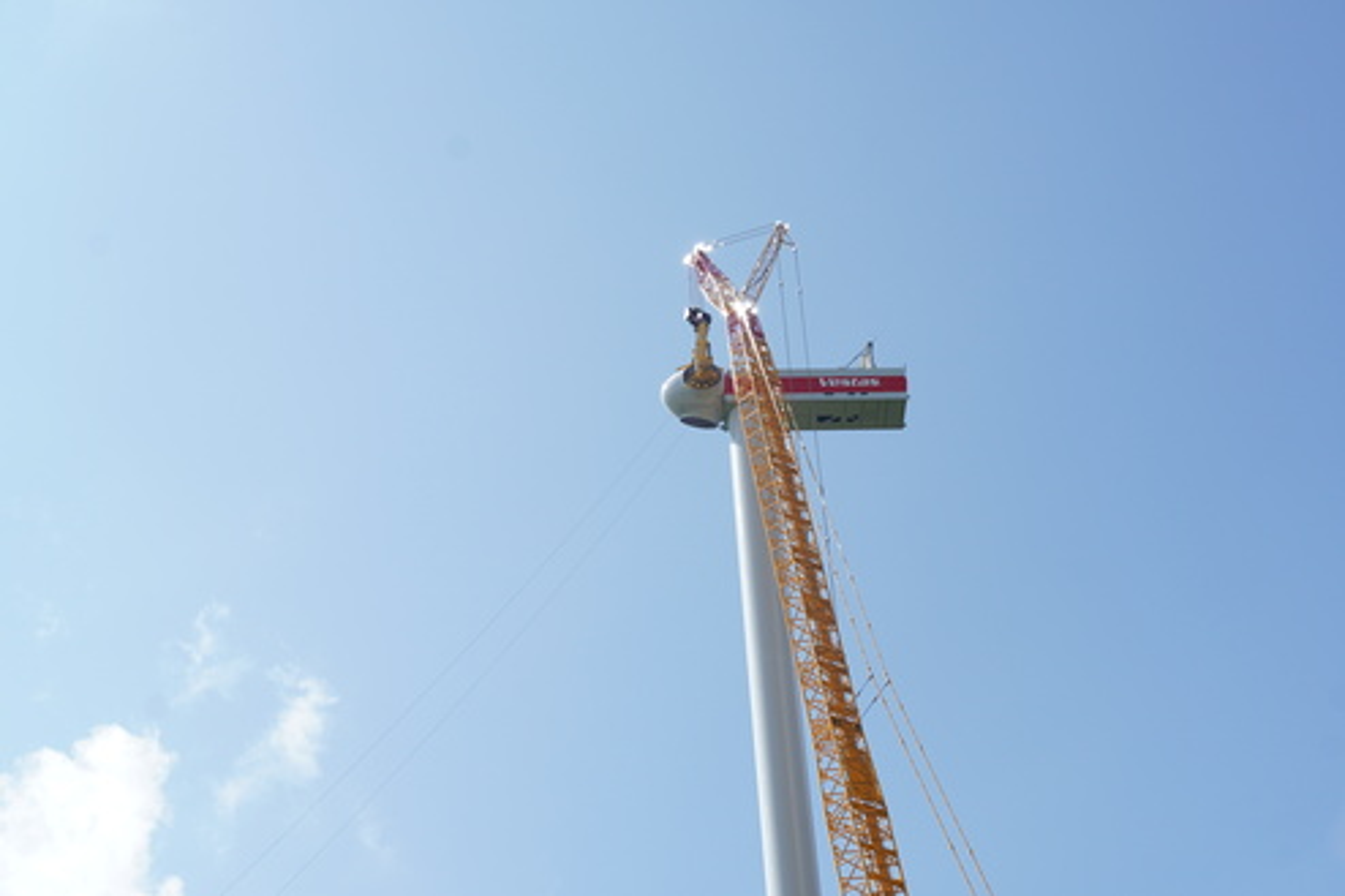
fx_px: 2465
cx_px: 672
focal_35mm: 66
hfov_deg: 30.5
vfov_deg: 20.6
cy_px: 448
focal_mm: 44
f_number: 9
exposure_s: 1/320
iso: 200
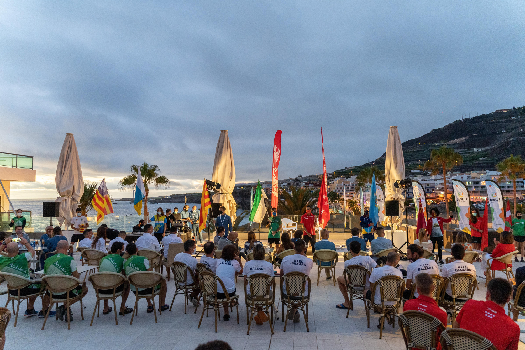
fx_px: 408
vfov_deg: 46.4
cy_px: 175
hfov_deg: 65.5
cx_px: 262
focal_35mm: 28
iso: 2500
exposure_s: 1/60
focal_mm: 28
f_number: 3.5
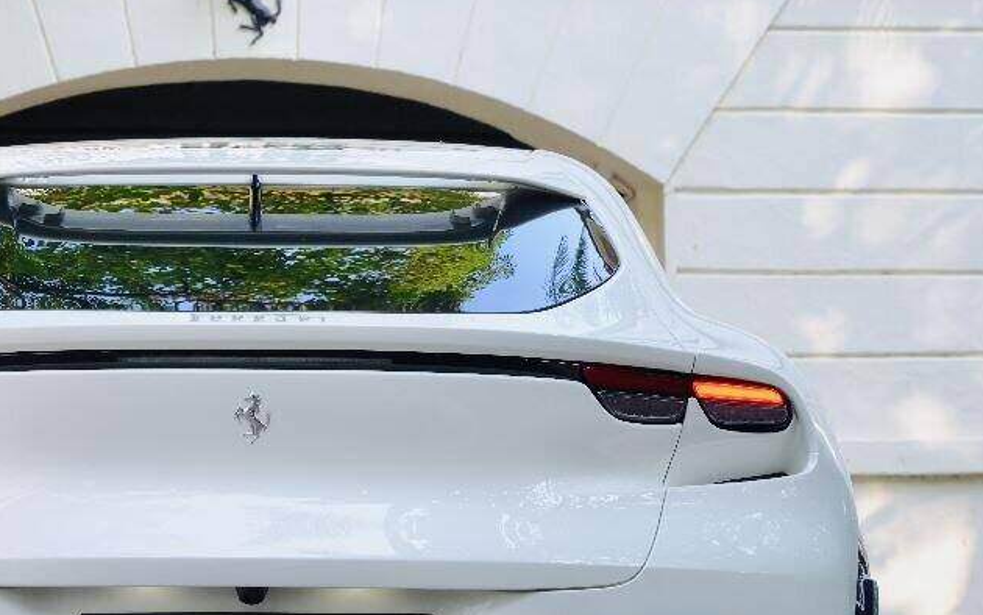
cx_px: 245
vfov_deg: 11.3
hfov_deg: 17.9
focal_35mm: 116
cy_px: 492
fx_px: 3108
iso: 1250
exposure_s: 1/320
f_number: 8
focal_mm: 70
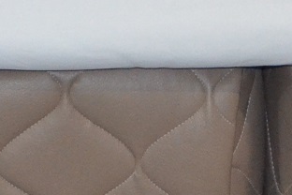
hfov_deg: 11.9
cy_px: -365
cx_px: 142
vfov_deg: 7.2
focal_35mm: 173
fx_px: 1403
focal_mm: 18
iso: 2200
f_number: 3.5
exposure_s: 1/60
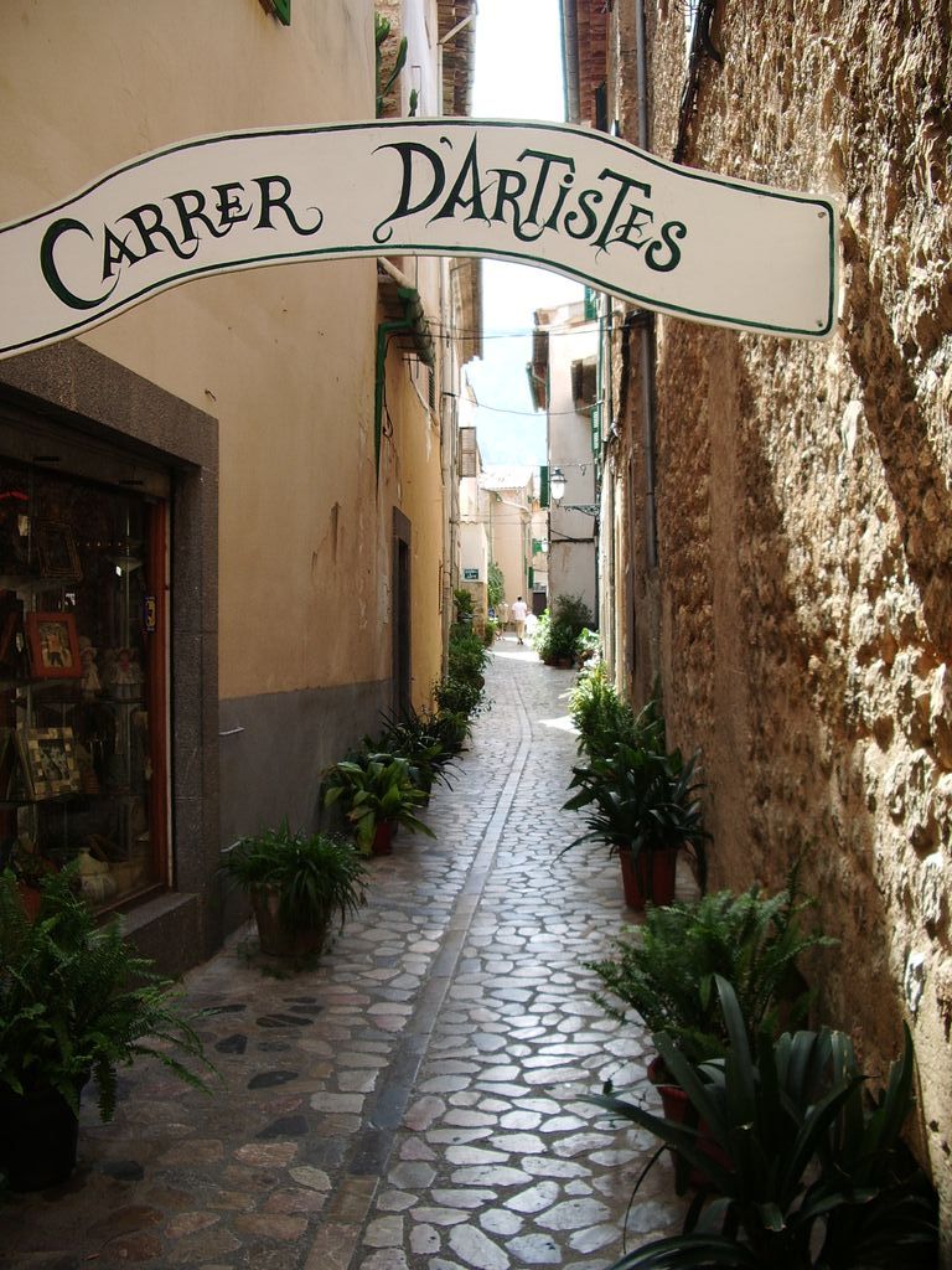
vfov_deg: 52.6
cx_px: 476
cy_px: 635
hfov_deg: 40.7
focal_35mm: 35
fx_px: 1283
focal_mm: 5.8
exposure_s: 1/160
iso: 50
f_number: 2.6
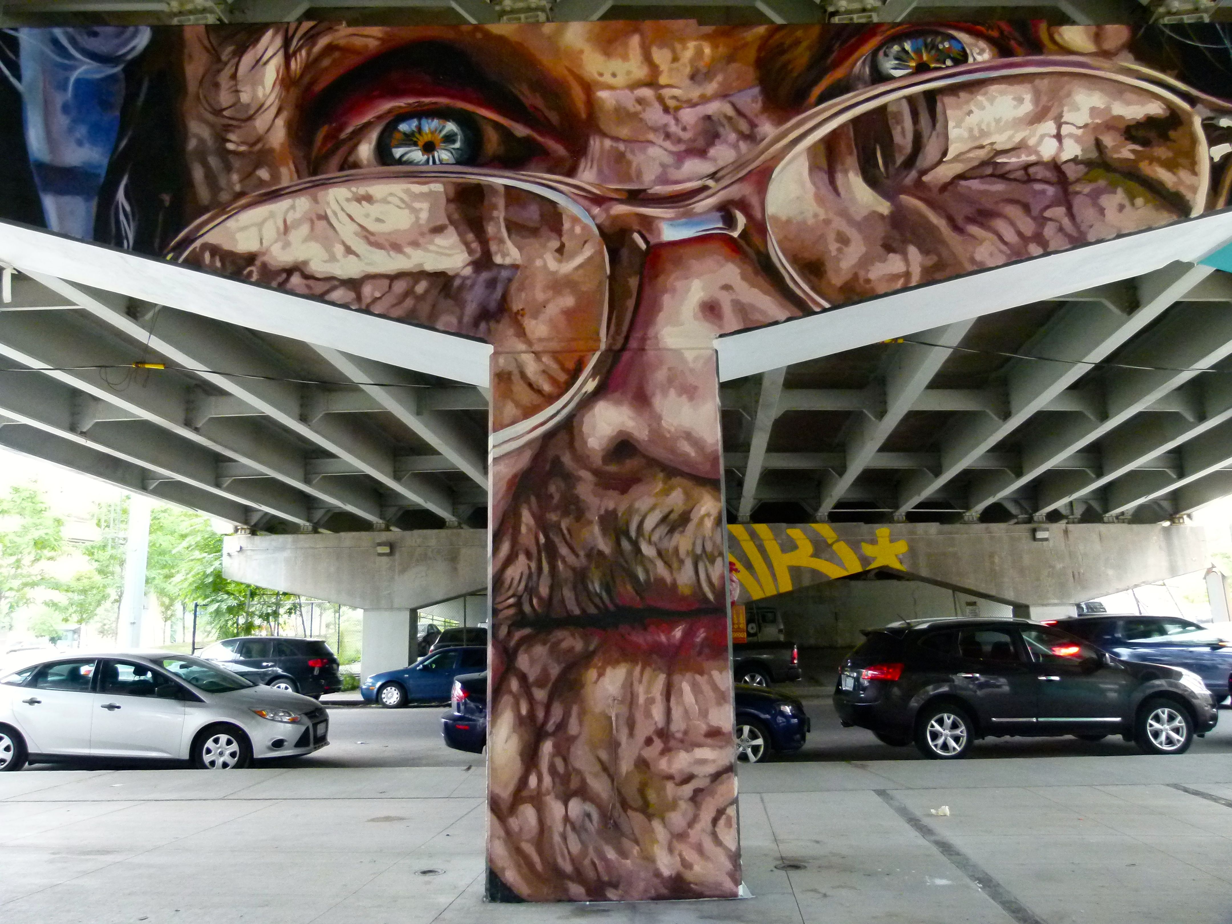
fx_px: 890
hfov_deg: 69.4
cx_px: 616
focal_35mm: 25
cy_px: 462
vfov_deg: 54.9
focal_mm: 4.5
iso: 400
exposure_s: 1/50
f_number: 2.8
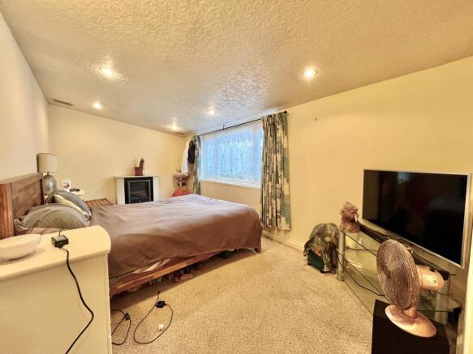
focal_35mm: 13
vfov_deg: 89.9
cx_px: 236
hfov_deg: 106.2
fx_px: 178
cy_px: 177
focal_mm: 1.57
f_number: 1.8
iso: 160
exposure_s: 1/100
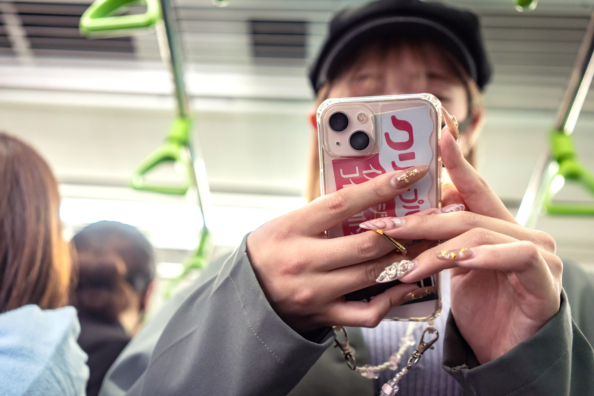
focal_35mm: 35
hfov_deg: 54.4
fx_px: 578
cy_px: 198
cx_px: 297
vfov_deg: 37.9
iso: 1250
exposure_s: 1/200
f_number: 3.5
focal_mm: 35
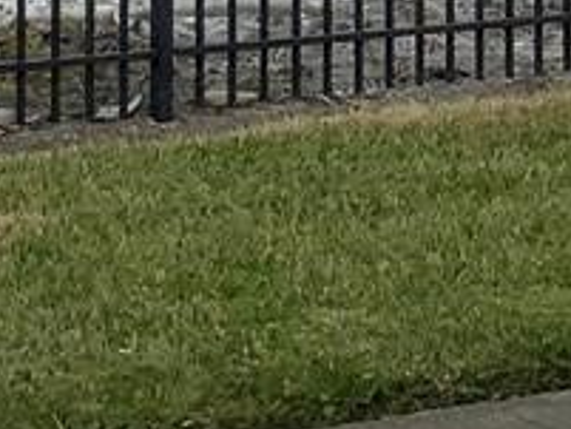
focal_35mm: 231
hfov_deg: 8.6
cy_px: -625
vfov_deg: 6.1
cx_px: 347
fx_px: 3813
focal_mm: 3
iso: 16
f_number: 1.8
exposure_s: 1/719
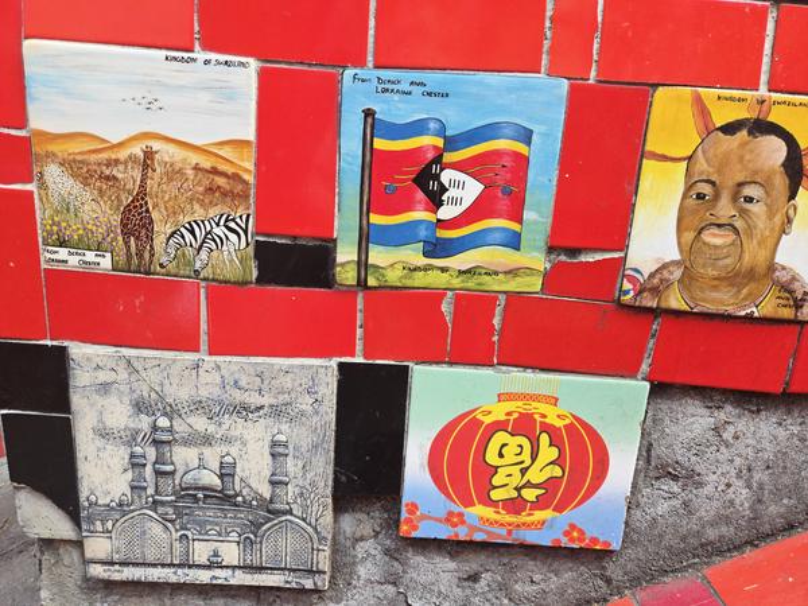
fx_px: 537
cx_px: 404
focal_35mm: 23
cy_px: 303
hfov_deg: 73.9
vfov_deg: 58.9
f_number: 1.8
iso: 100
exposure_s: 1/508
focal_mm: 5.4
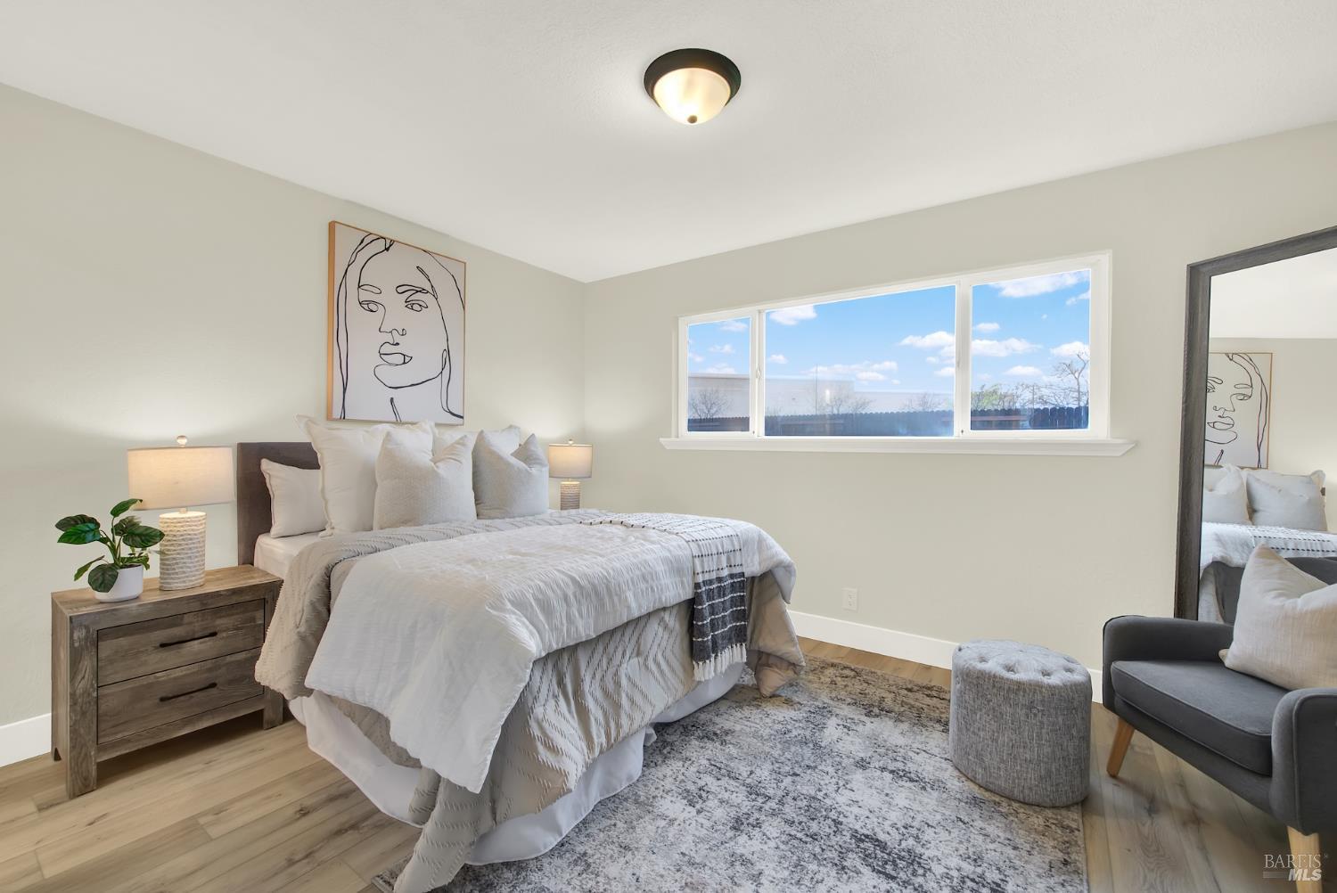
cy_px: 446
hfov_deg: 104.2
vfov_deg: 81.3
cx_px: 668
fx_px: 520
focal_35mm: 14
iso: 100
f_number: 14
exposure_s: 1/4
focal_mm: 14
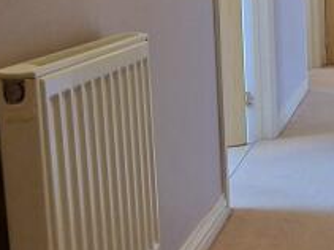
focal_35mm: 63
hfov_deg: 28.1
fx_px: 608
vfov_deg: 22.7
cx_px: 362
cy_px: 28
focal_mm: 2.2
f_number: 2.2
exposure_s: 1/33
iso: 800
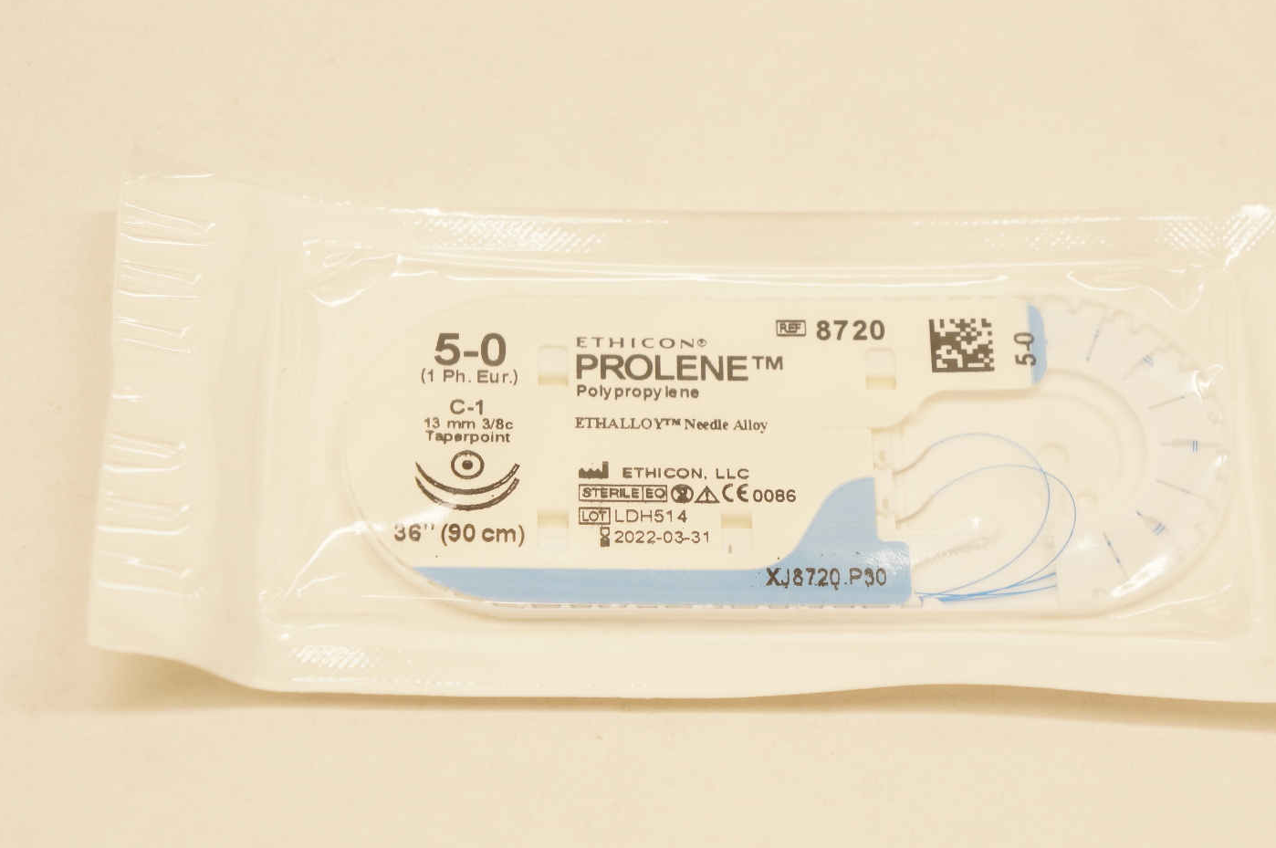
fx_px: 3101
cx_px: 719
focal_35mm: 88
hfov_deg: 23.2
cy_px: 451
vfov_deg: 15.6
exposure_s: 1/80
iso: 400
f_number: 6.3
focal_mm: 51
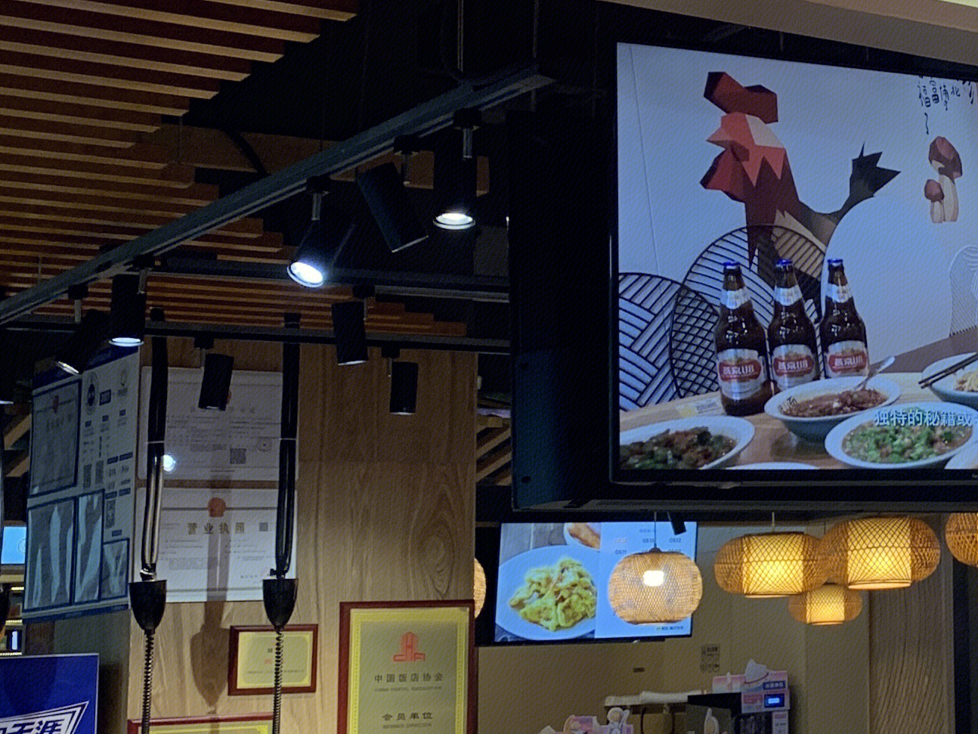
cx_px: 1264
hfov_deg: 21.8
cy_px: 272
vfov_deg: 18.2
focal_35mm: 81
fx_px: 2289
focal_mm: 4.25
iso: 80
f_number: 1.8
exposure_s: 1/100
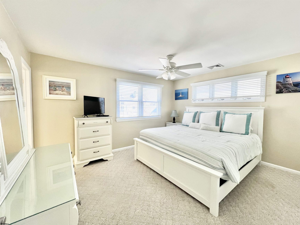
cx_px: 150
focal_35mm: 13
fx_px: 113
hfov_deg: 106.2
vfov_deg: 89.9
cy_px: 112
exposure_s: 1/120
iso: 80
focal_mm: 1.57
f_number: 1.8
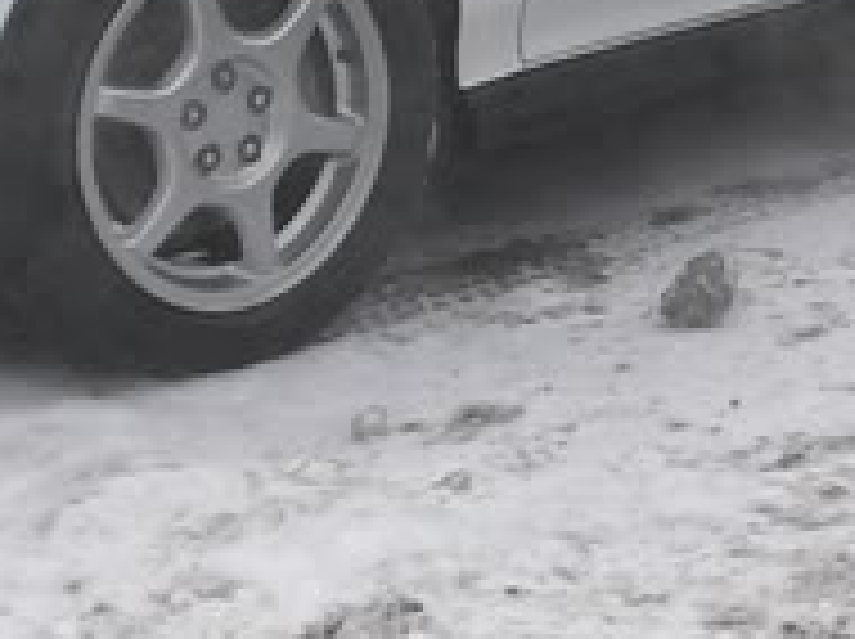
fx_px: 5057
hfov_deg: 9.4
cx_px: 1359
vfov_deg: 7.2
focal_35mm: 205
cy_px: -140
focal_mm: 6.2
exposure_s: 1/80
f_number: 5.6
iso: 64
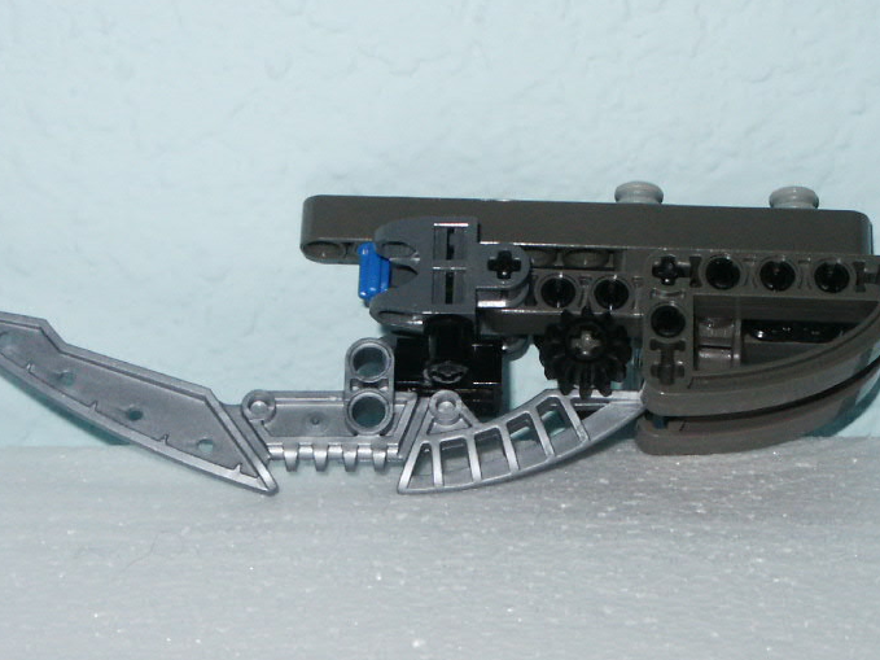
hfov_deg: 20.0
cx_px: 503
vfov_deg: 15.1
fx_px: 2491
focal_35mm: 98
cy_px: 420
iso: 200
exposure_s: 1/45
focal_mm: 10.75
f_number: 8
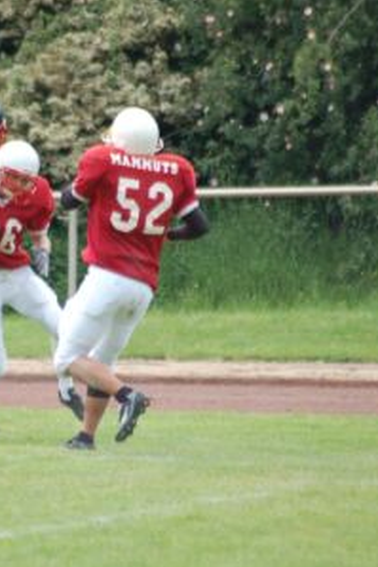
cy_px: 284
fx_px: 10744
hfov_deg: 2.0
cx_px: 77
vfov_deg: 3.0
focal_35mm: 683
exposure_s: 1/500
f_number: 5.6
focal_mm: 300
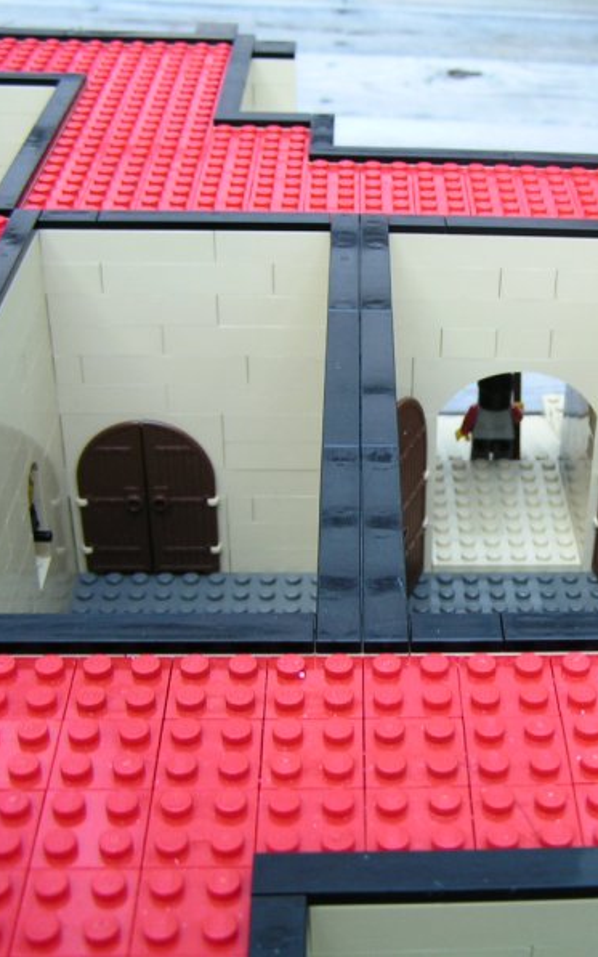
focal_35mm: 54
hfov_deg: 23.2
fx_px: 1408
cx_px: 560
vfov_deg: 37.5
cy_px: 479
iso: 50
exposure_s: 1/50
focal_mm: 6.3
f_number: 2.8
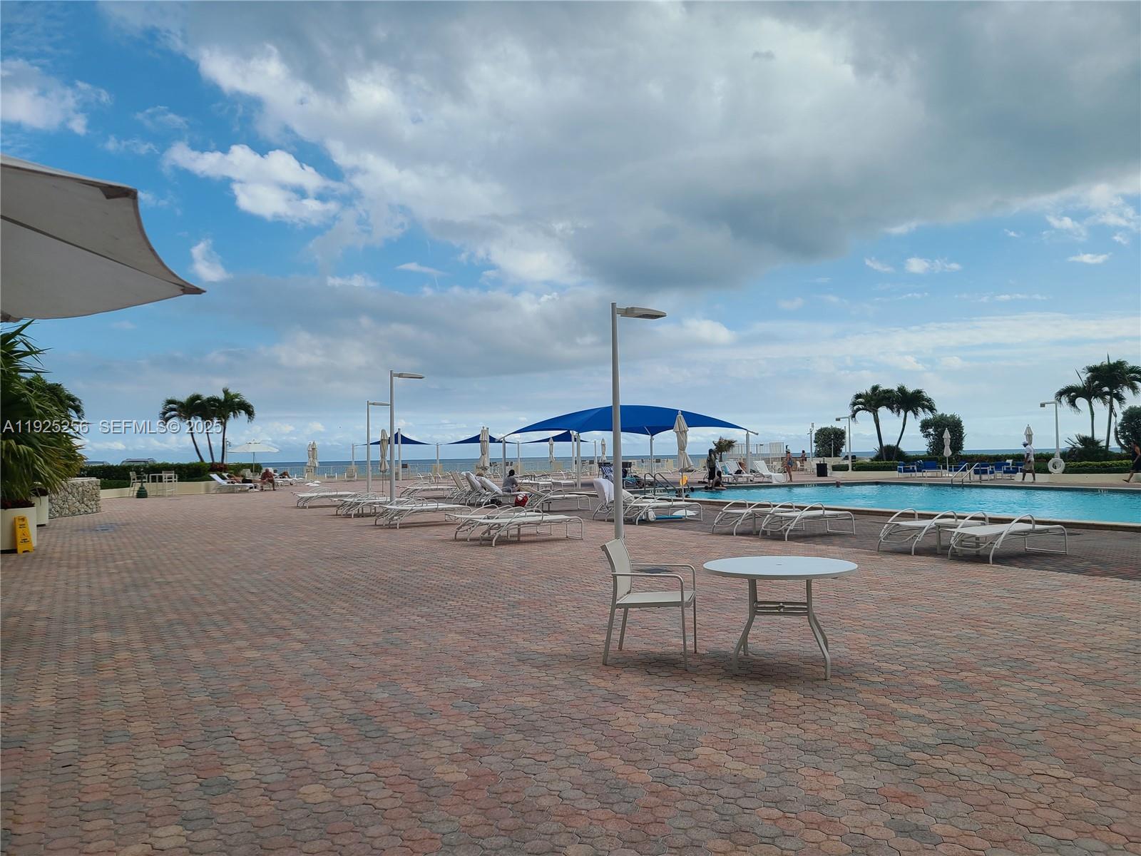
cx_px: 570
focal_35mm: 26
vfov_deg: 53.1
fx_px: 857
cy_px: 428
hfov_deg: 67.3
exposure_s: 1/2664
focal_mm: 5.4
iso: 40
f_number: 1.8
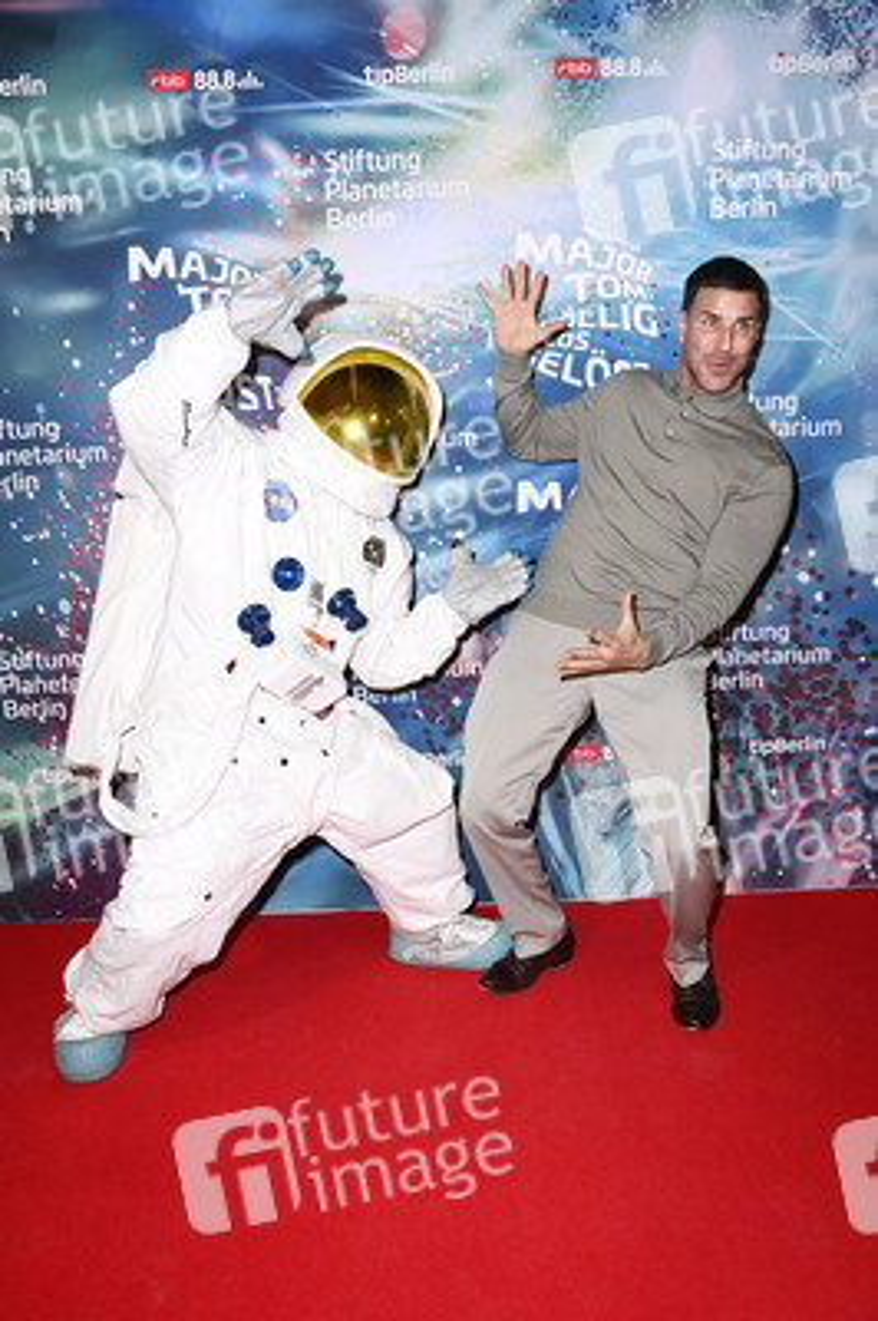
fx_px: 1173
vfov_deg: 58.8
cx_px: 439
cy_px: 660
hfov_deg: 41.0
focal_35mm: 32
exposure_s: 1/160
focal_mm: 32
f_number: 5.6
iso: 500
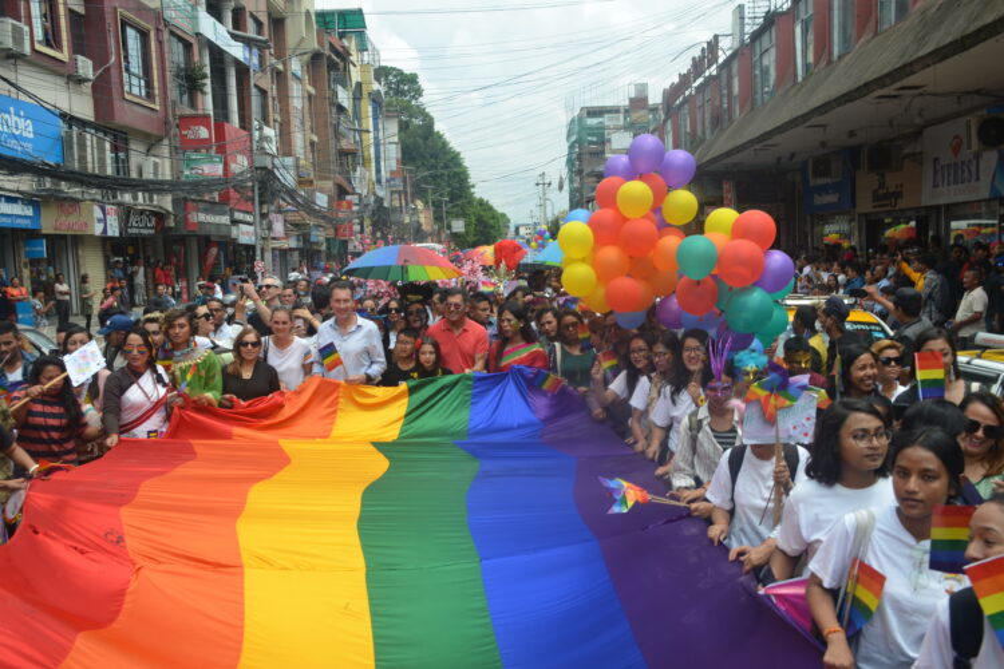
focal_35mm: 34
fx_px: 962
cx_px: 502
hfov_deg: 55.1
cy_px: 334
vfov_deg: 38.4
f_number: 8
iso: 110
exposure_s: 1/250
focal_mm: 23
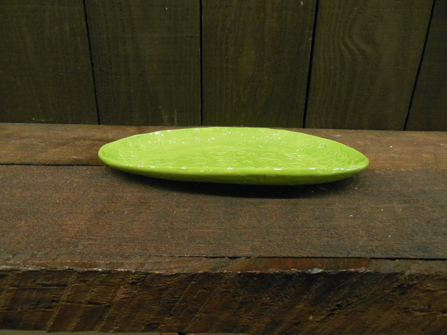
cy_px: 168
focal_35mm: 25
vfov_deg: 54.9
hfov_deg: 69.4
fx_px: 323
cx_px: 224
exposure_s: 1/13
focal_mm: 4.5
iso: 400
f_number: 3.2
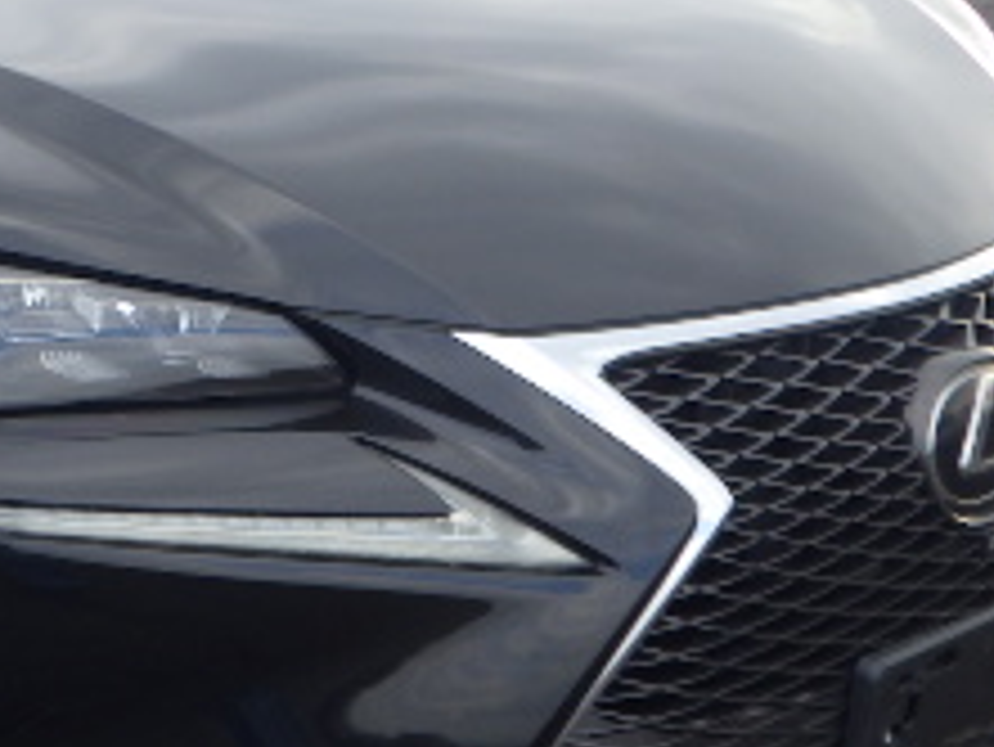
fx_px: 2327
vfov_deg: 18.2
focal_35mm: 81
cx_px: -18
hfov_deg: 23.1
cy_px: 378
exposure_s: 1/160
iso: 125
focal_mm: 5
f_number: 4.2
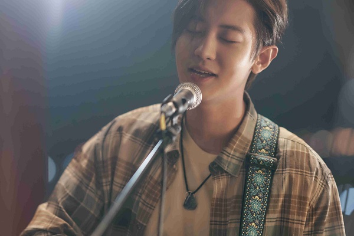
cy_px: 118
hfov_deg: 16.1
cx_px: 177
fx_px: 1249
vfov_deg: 10.8
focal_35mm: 127
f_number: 1.4
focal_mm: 85
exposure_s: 1/60
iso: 800
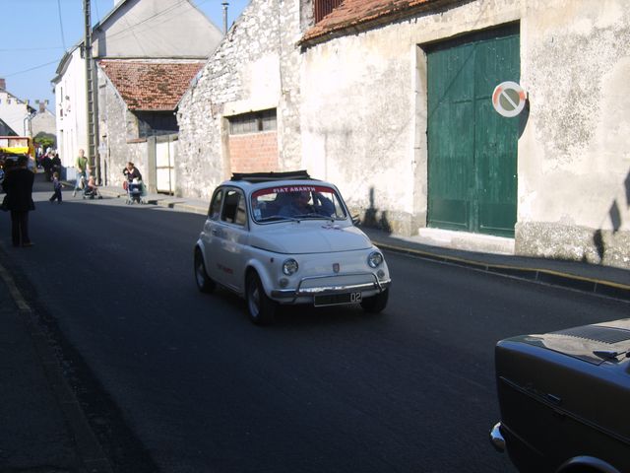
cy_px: 236
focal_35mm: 44
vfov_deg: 32.9
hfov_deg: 42.9
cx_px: 315
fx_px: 801
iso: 50
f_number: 3.1
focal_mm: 9.2
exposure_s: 1/750
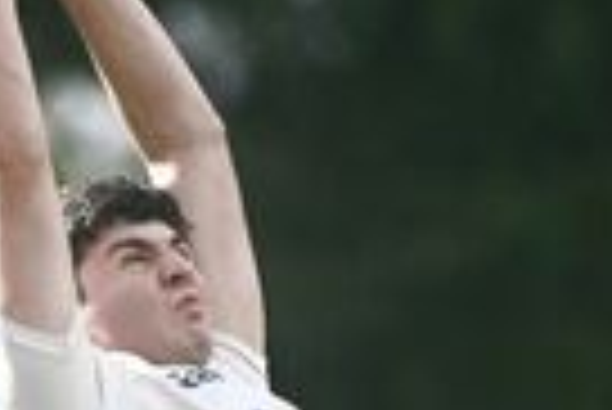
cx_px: -18
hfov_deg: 0.7
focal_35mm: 2932
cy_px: 827
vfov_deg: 0.5
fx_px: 49897
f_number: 5.6
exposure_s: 1/2000
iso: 800
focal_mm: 500
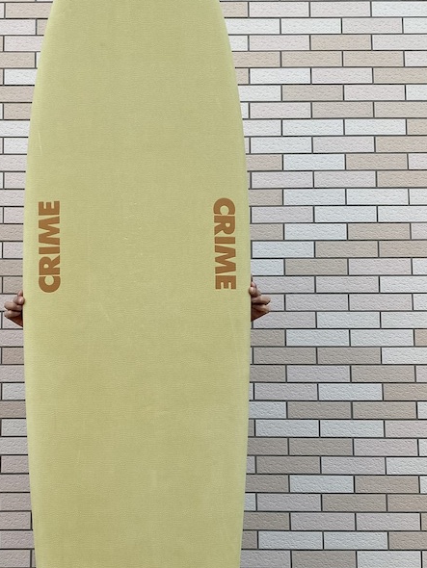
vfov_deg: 40.3
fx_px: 772
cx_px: 127
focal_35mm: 47
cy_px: 338
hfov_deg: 30.6
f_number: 1.8
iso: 50
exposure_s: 1/121
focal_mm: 4.25
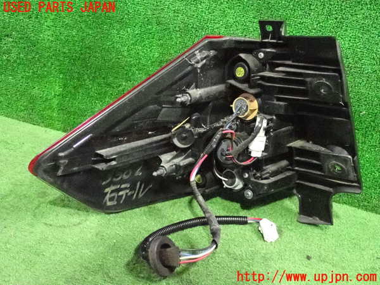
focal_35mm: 50
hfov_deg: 38.2
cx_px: 190
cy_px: 142
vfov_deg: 29.1
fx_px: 549
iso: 10000
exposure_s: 1/125
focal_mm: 9.01
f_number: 3.2
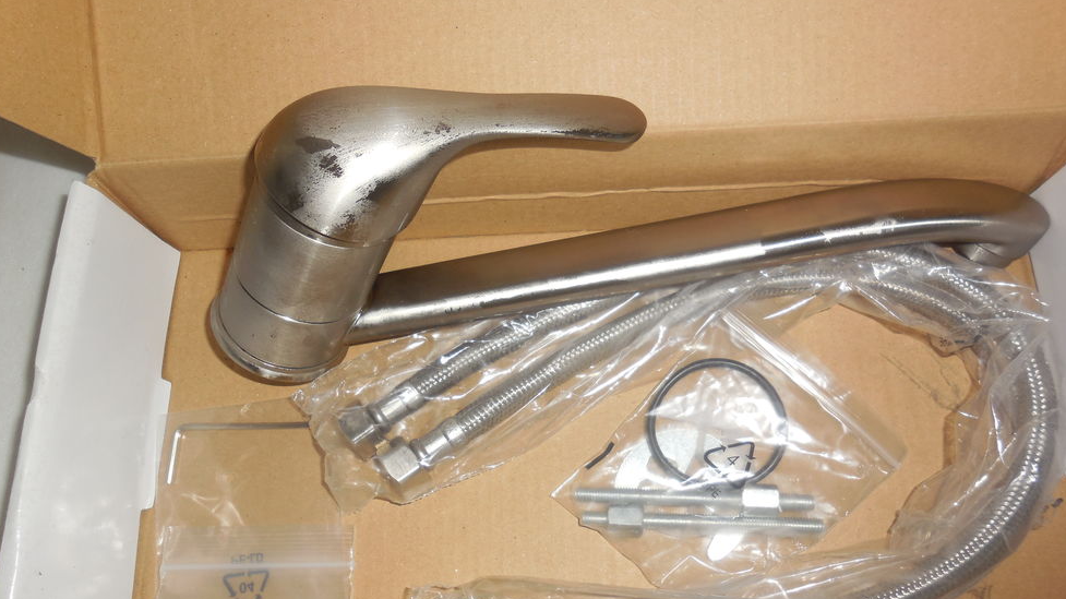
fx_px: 820
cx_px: 534
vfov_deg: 40.1
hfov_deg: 66.1
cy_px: 333
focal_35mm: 29
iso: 125
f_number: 3.5
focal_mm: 4.6
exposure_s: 1/25
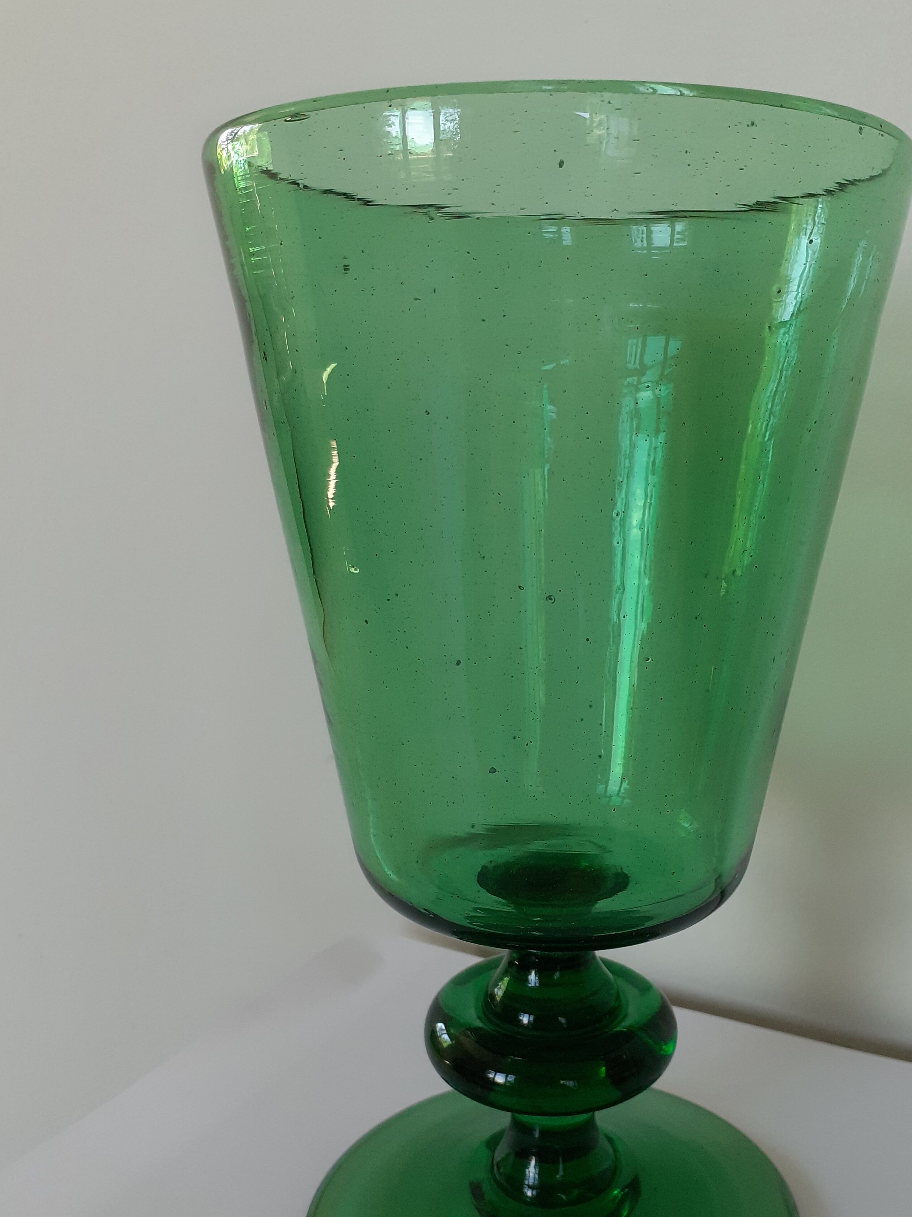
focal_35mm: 33
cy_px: 729
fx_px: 1159
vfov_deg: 55.0
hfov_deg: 42.7
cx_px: 553
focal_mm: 3.6
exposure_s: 1/100
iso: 80
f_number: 1.9
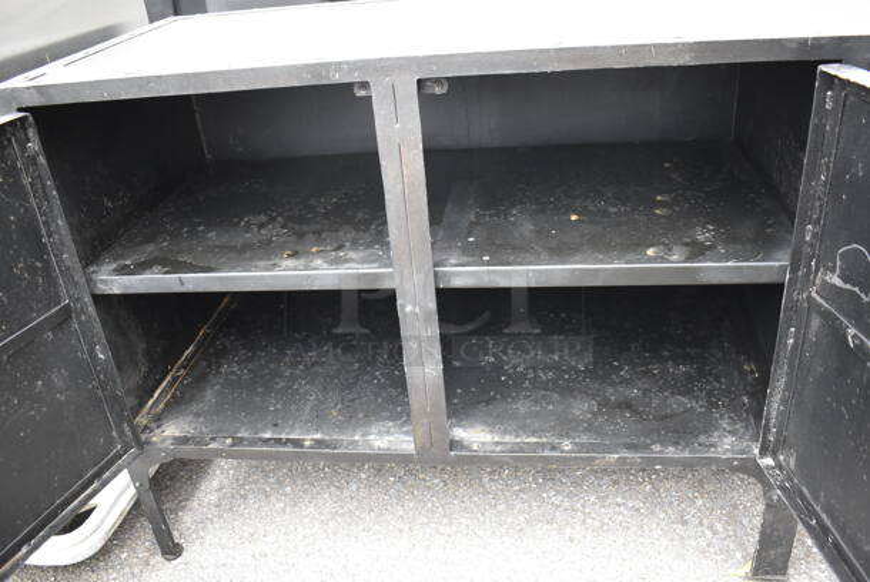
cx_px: 435
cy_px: 291
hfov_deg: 61.9
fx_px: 726
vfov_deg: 43.7
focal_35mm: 30
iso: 2000
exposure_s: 1/125
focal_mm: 20
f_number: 3.8
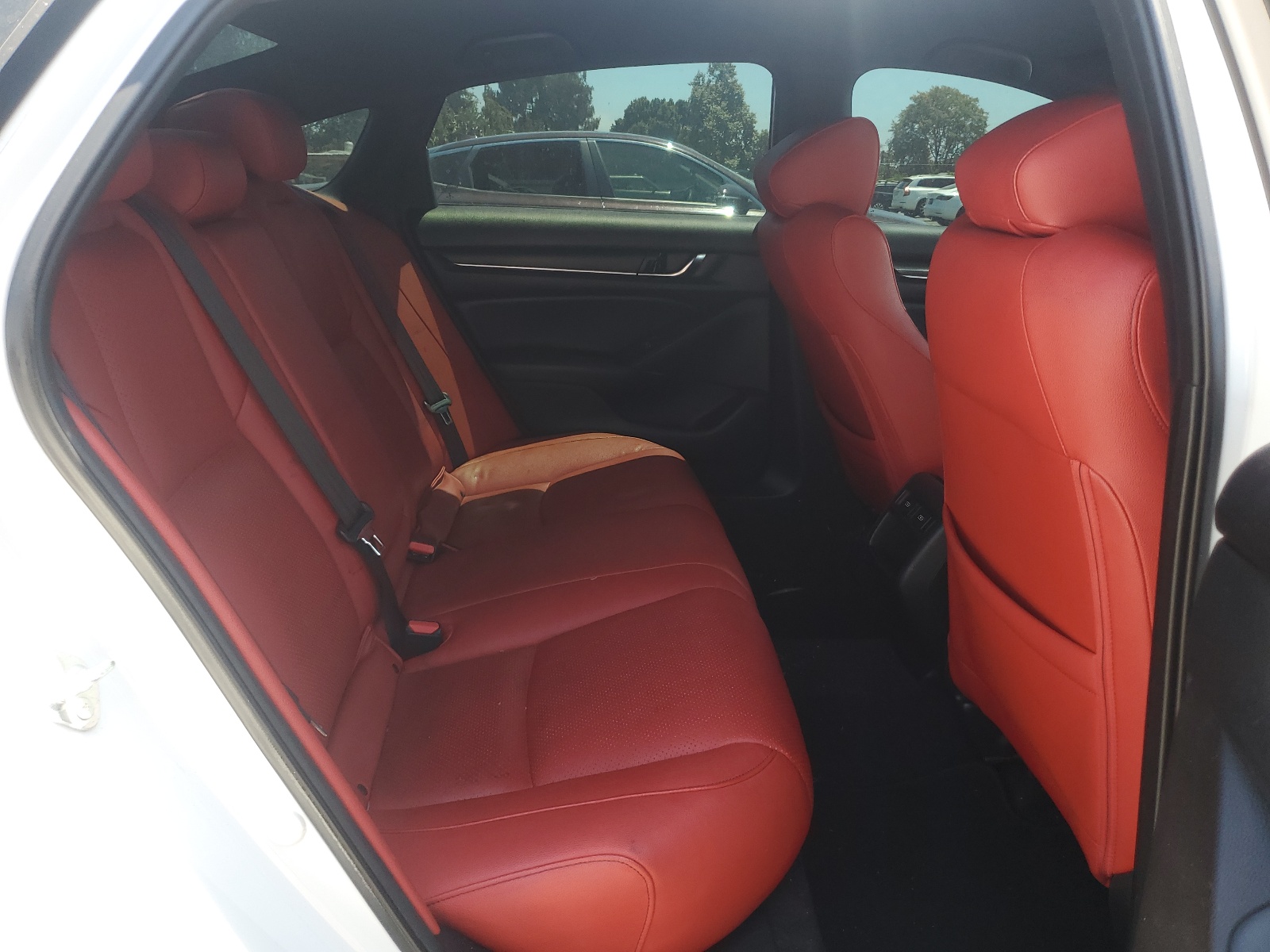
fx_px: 954
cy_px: 476
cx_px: 635
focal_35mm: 26
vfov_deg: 53.1
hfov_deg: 67.3
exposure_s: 1/238
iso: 50
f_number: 1.5
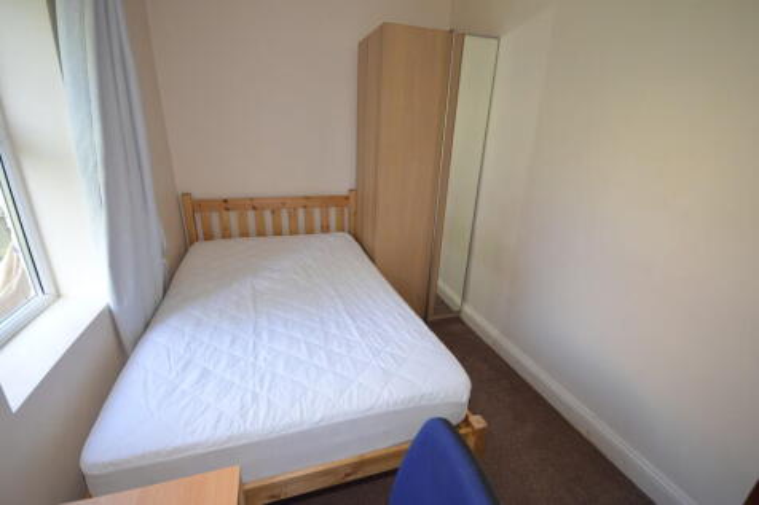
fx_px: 316
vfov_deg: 77.3
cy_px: 252
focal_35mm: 15
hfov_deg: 100.4
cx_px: 380
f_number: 4
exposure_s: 1/60
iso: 400
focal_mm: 10
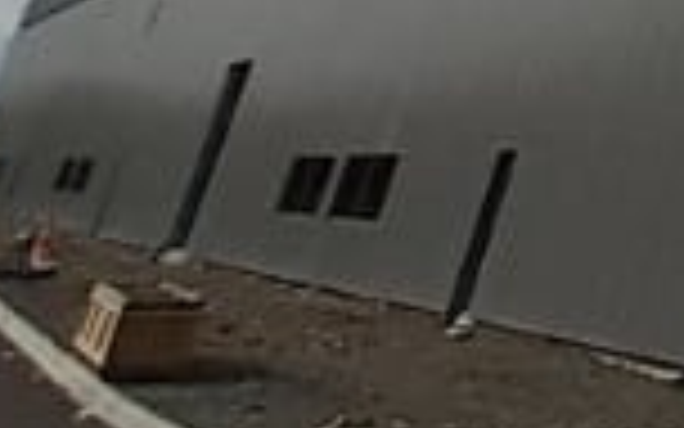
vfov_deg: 10.3
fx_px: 1734
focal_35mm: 93
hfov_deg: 13.2
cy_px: -842
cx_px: 1814
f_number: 2.2
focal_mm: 1.13
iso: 40
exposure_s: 1/2747
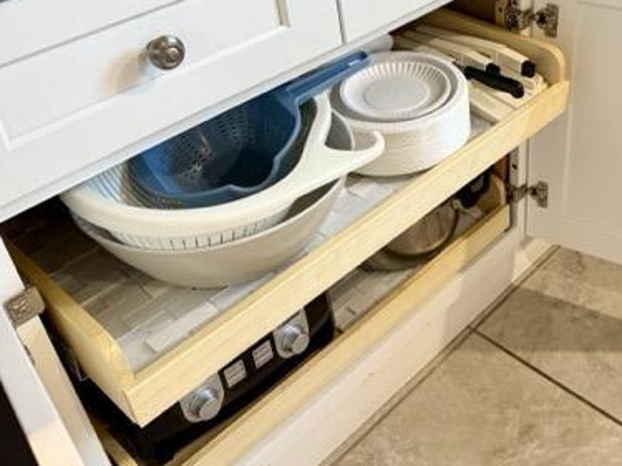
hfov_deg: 44.0
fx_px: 736
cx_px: 483
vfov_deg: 34.4
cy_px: 121
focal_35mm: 41
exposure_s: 1/60
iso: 250
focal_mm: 6.76
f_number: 1.78
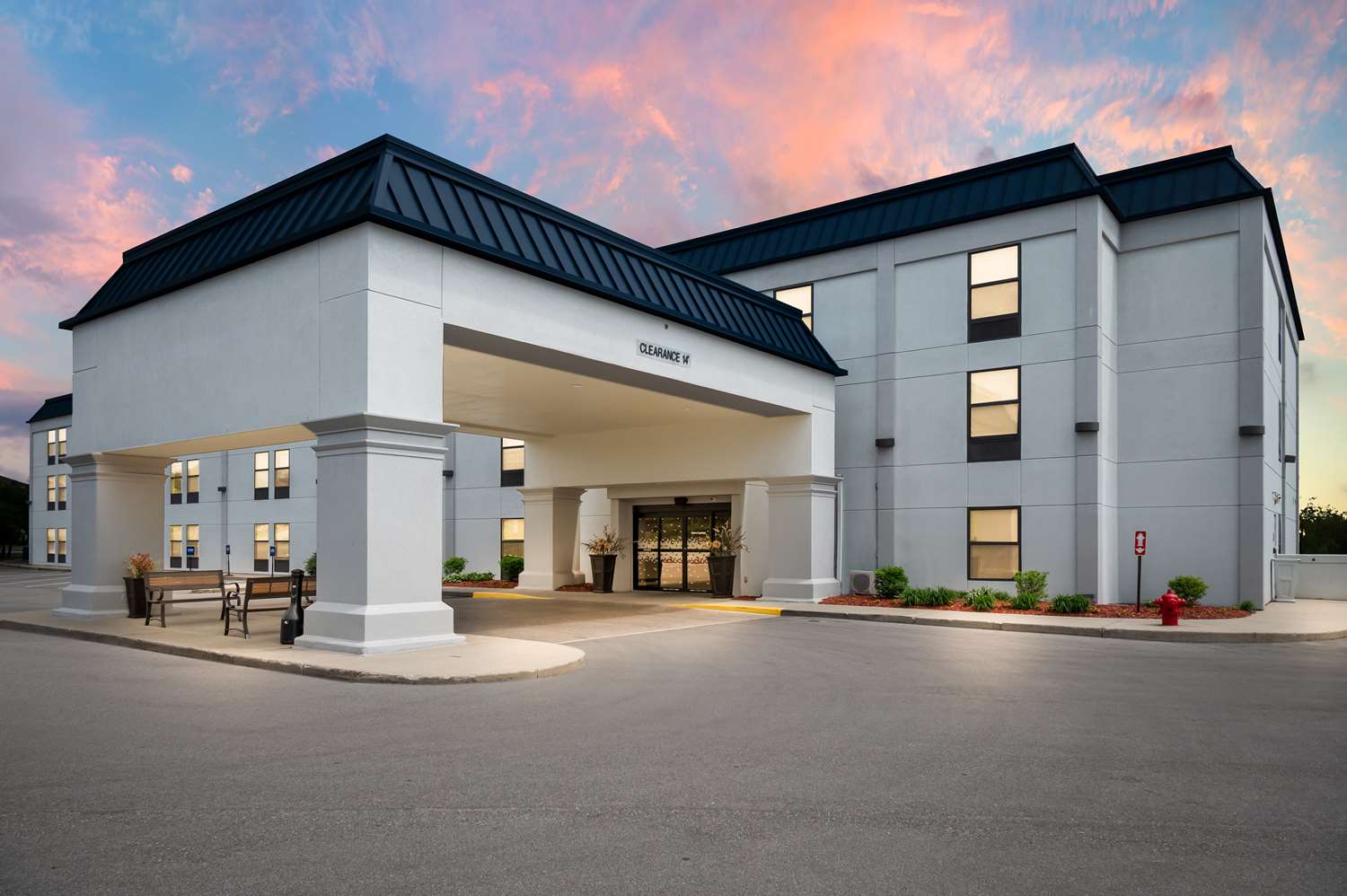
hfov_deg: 73.8
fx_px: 897
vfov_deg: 53.1
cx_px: 674
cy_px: 448
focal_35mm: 24
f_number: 8
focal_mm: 24
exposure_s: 1/200
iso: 320
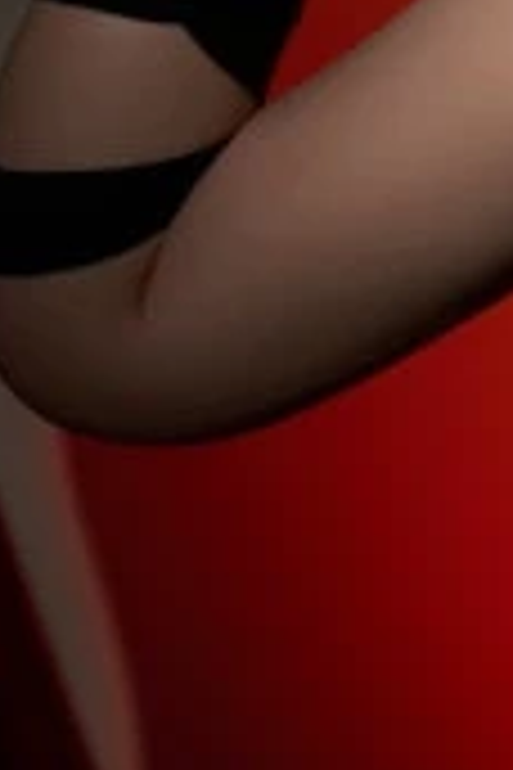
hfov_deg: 3.4
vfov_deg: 5.1
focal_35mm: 402
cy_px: 230
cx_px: 1346
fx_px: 8592
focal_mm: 70
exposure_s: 1/160
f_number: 2.8
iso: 100
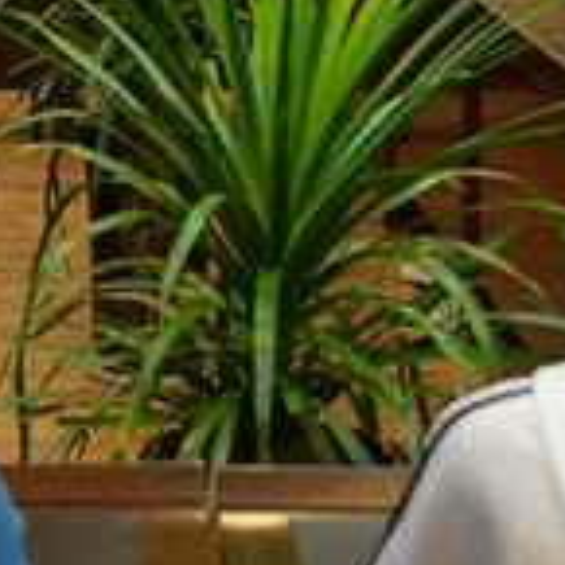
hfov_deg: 11.2
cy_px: -310
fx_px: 2871
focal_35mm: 155
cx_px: 164
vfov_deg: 10.8
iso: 1600
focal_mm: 33.1
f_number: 3.5
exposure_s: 1/160
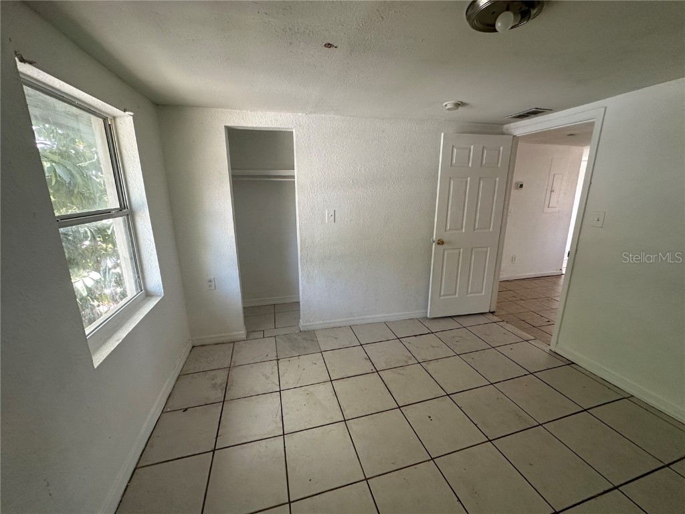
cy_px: 257
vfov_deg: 85.7
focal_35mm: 14
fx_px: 277
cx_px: 342
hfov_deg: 102.1
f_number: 2.2
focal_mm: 2.22
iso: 125
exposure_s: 1/99
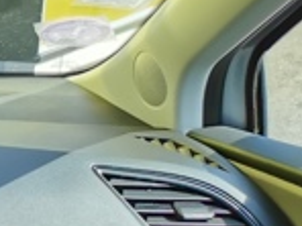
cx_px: -475
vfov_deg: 10.0
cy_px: 261
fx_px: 1274
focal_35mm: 146
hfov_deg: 10.9
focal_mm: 5.58
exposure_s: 1/509
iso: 50
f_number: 1.8
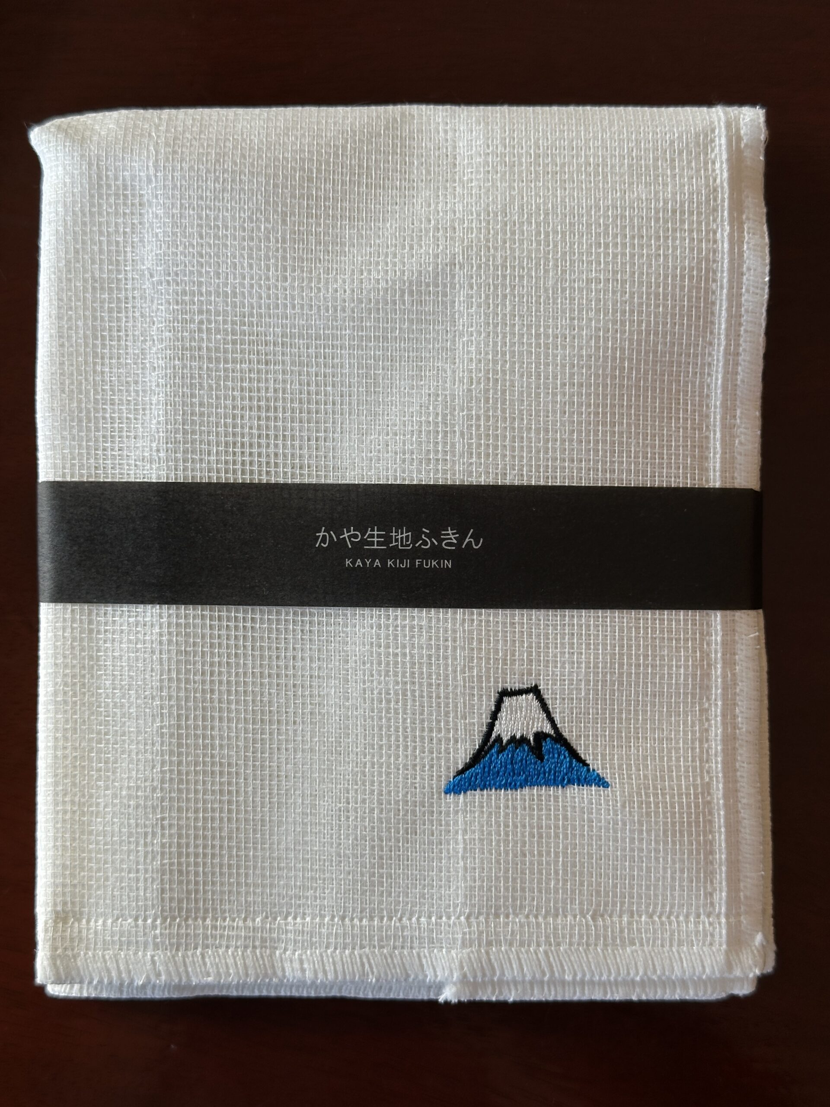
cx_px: 415
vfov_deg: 39.7
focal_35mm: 48
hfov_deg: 30.3
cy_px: 554
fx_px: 1535
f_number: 1.78
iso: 64
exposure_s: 1/359
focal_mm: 6.86
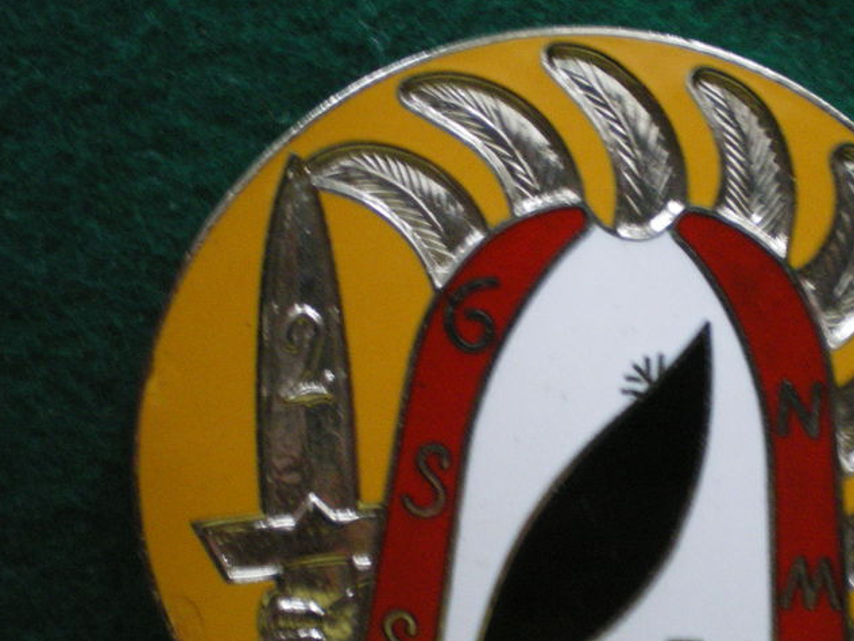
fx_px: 1481
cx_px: 577
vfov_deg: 24.2
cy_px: 464
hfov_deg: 31.9
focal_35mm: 60
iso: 400
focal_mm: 6.3
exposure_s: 1/13
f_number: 3.1
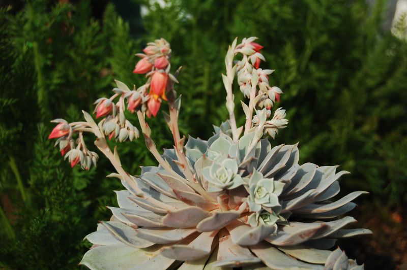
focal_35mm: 78
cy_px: 135
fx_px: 881
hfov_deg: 26.0
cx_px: 204
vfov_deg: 17.5
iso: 200
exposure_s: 1/800
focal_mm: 52
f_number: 5.6
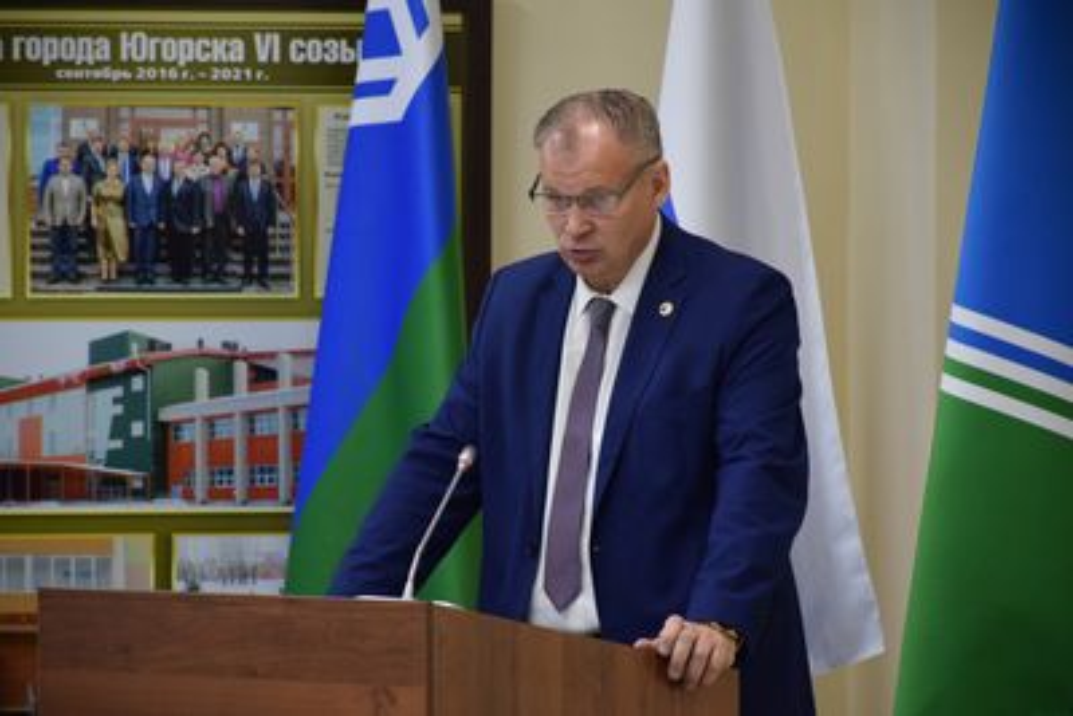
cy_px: 358
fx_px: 6261
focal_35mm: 210
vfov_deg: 6.5
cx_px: 536
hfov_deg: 9.8
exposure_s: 1/125
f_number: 5.6
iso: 1800
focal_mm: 140
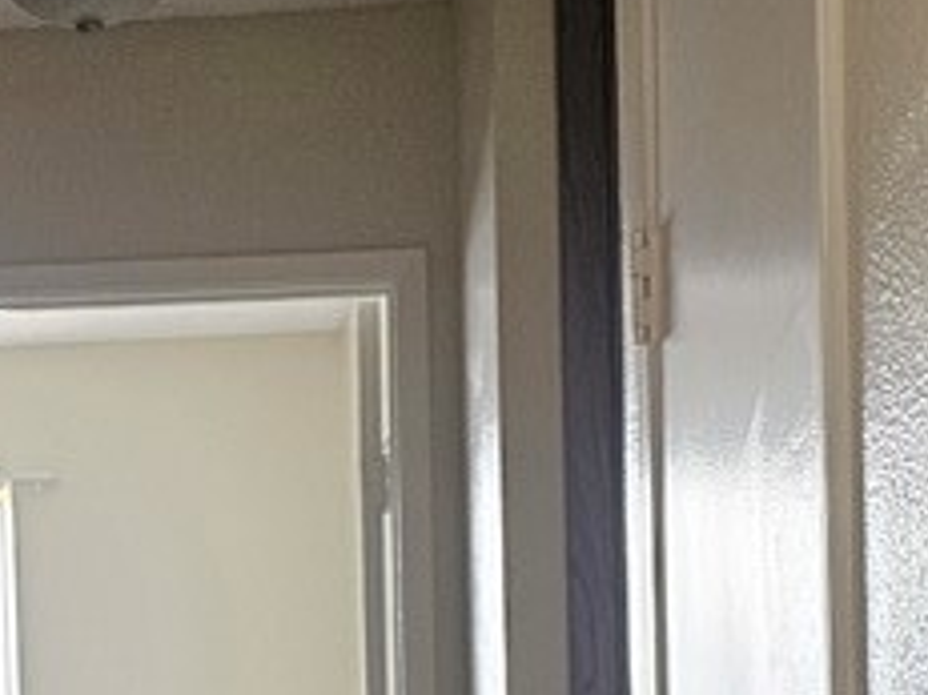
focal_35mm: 102
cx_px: 76
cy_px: 836
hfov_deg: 18.9
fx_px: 2733
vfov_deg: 14.1
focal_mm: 6.3
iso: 640
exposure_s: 1/120
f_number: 1.7
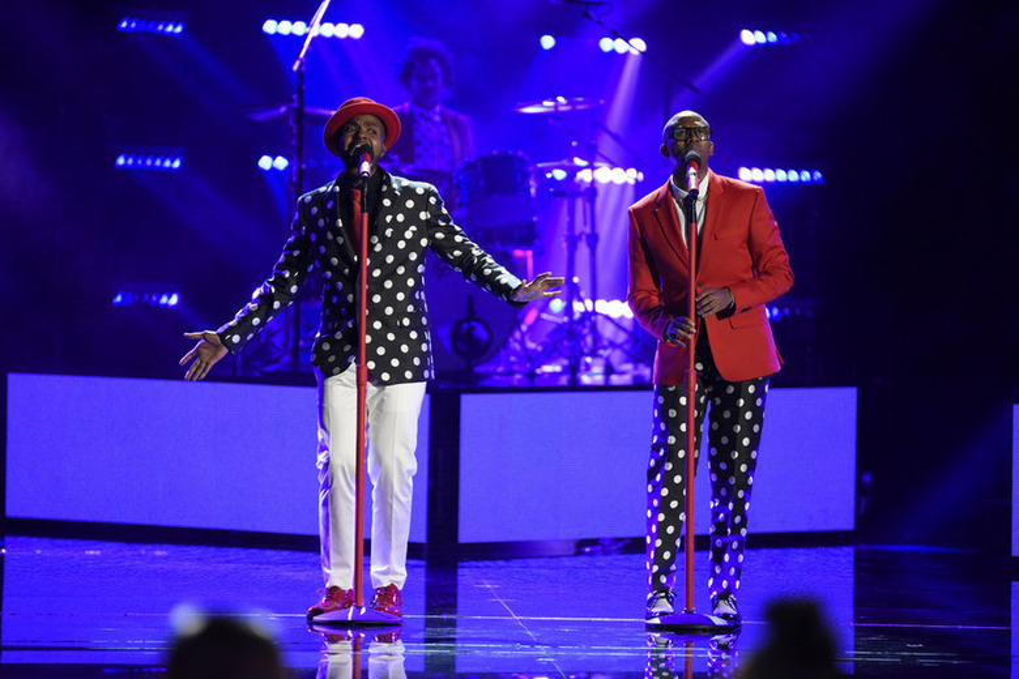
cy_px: 340
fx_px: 8491
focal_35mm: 300
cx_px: 510
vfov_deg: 4.6
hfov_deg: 6.9
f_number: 3.2
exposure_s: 1/320
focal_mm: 300
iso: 5000
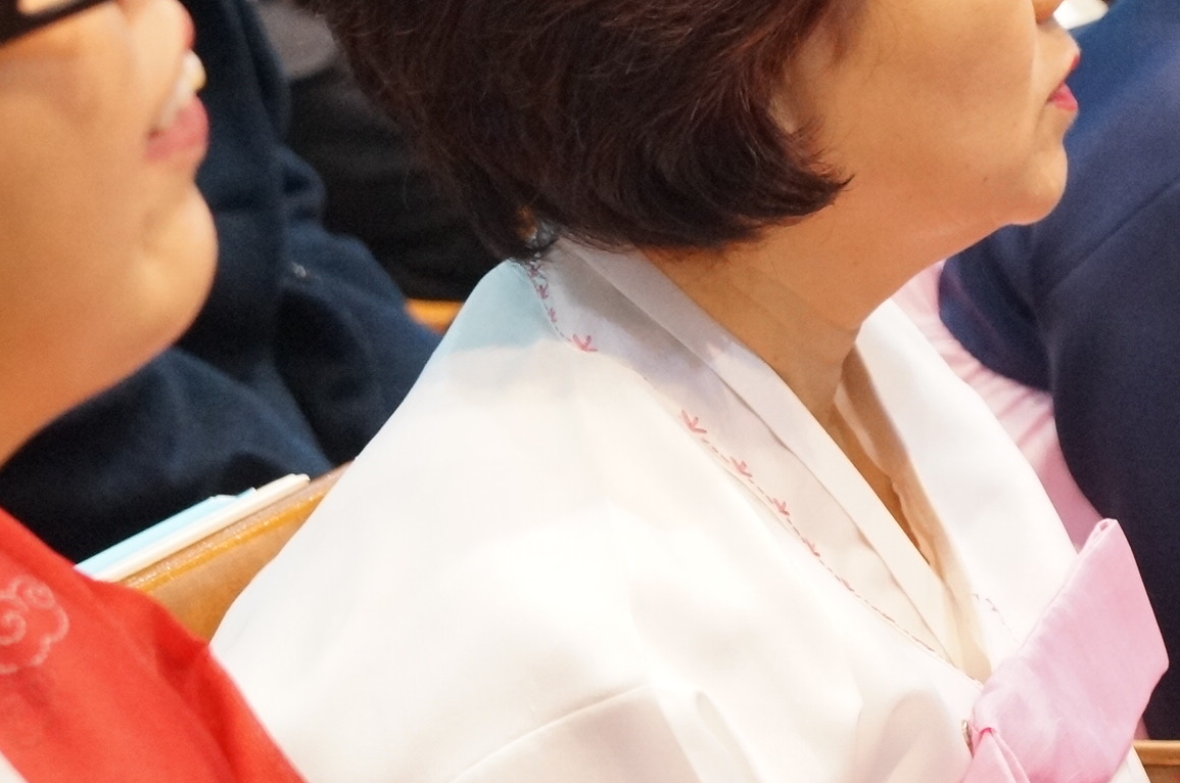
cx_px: 604
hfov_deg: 12.9
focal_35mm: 159
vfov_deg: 8.6
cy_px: 241
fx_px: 5203
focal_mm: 50
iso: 3200
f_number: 5.6
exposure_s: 1/60
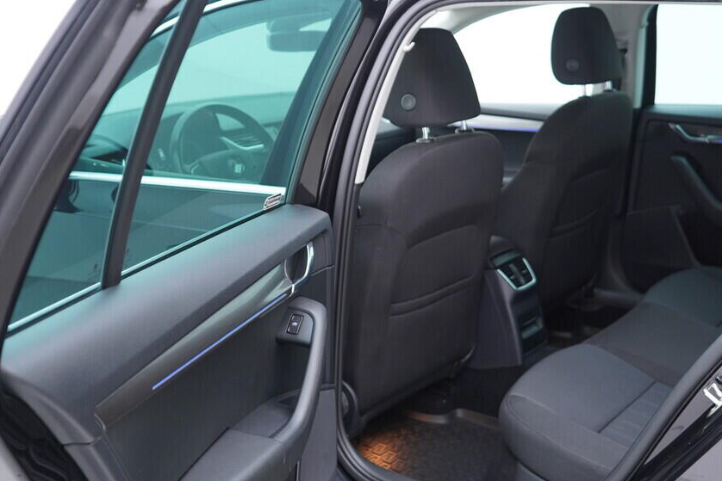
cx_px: 426
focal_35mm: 44
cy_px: 283
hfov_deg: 44.3
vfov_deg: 30.5
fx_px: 883
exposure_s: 1/40
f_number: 2.8
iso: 250
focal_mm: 24
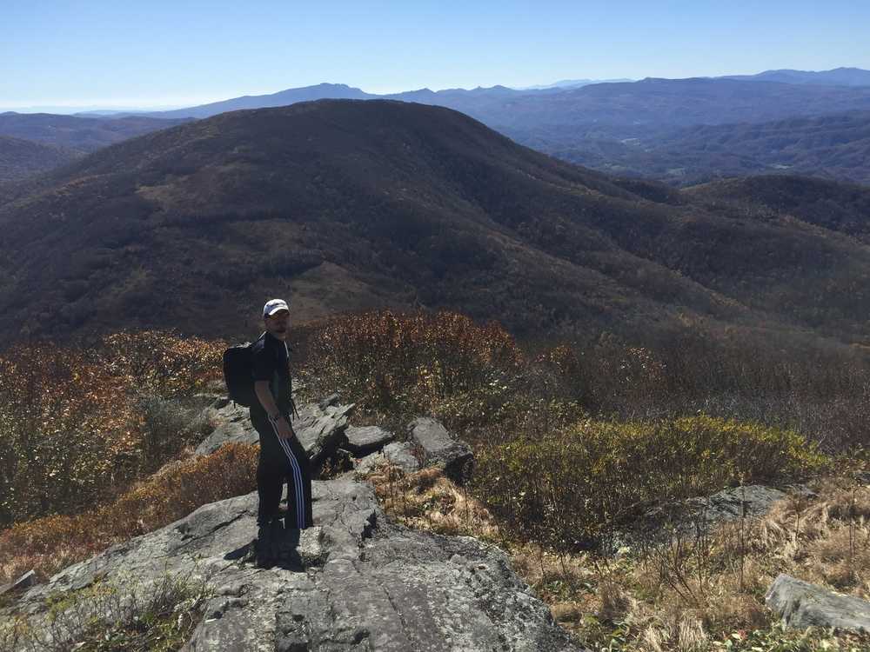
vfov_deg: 48.2
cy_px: 326
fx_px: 729
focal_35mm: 29
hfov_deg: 61.7
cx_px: 435
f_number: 2.2
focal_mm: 4.15
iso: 32
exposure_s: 1/1980
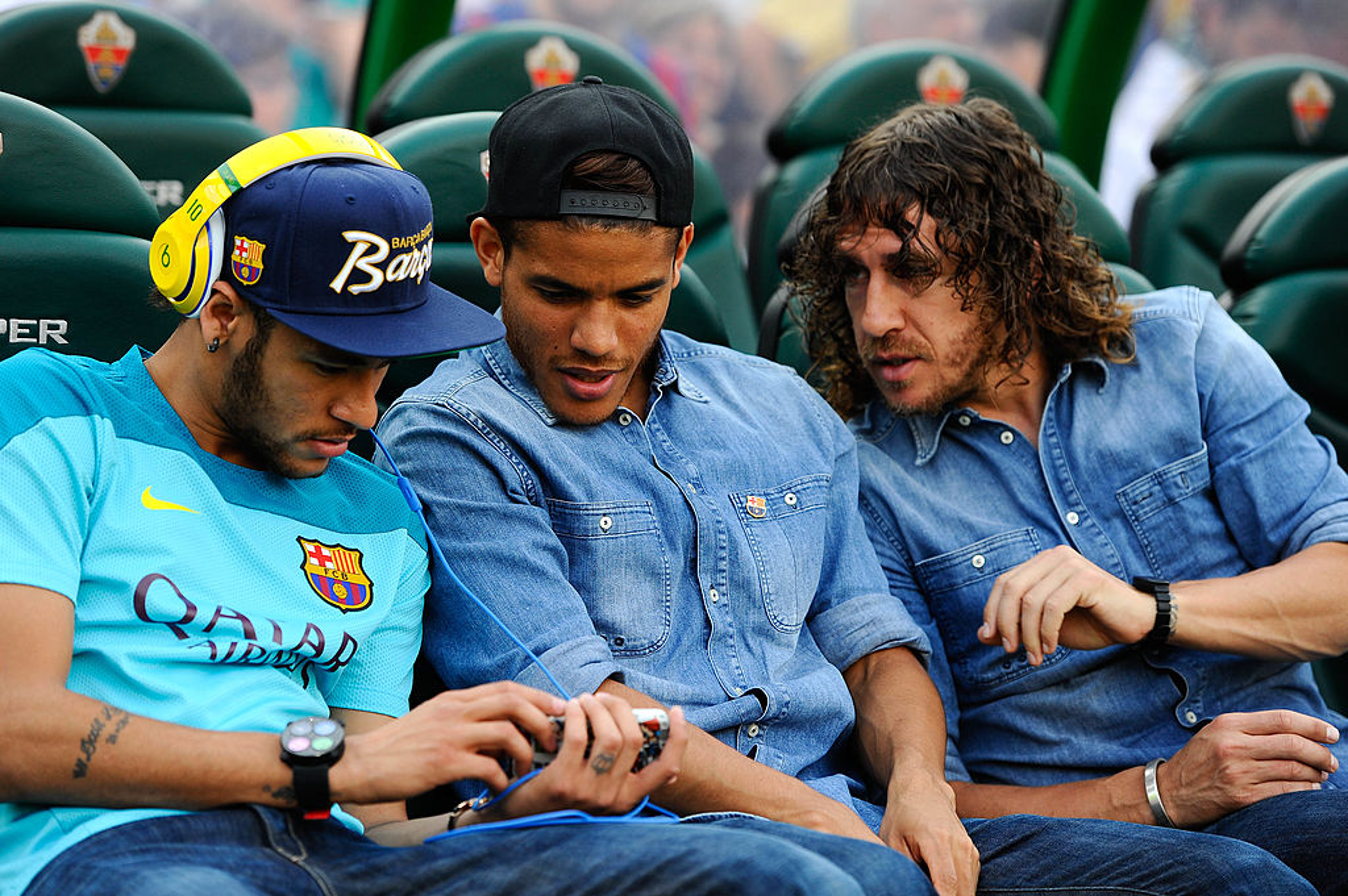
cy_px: 448
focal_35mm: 140
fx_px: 5238
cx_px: 674
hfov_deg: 14.7
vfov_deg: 9.8
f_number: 3.5
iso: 400
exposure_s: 1/800
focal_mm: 140
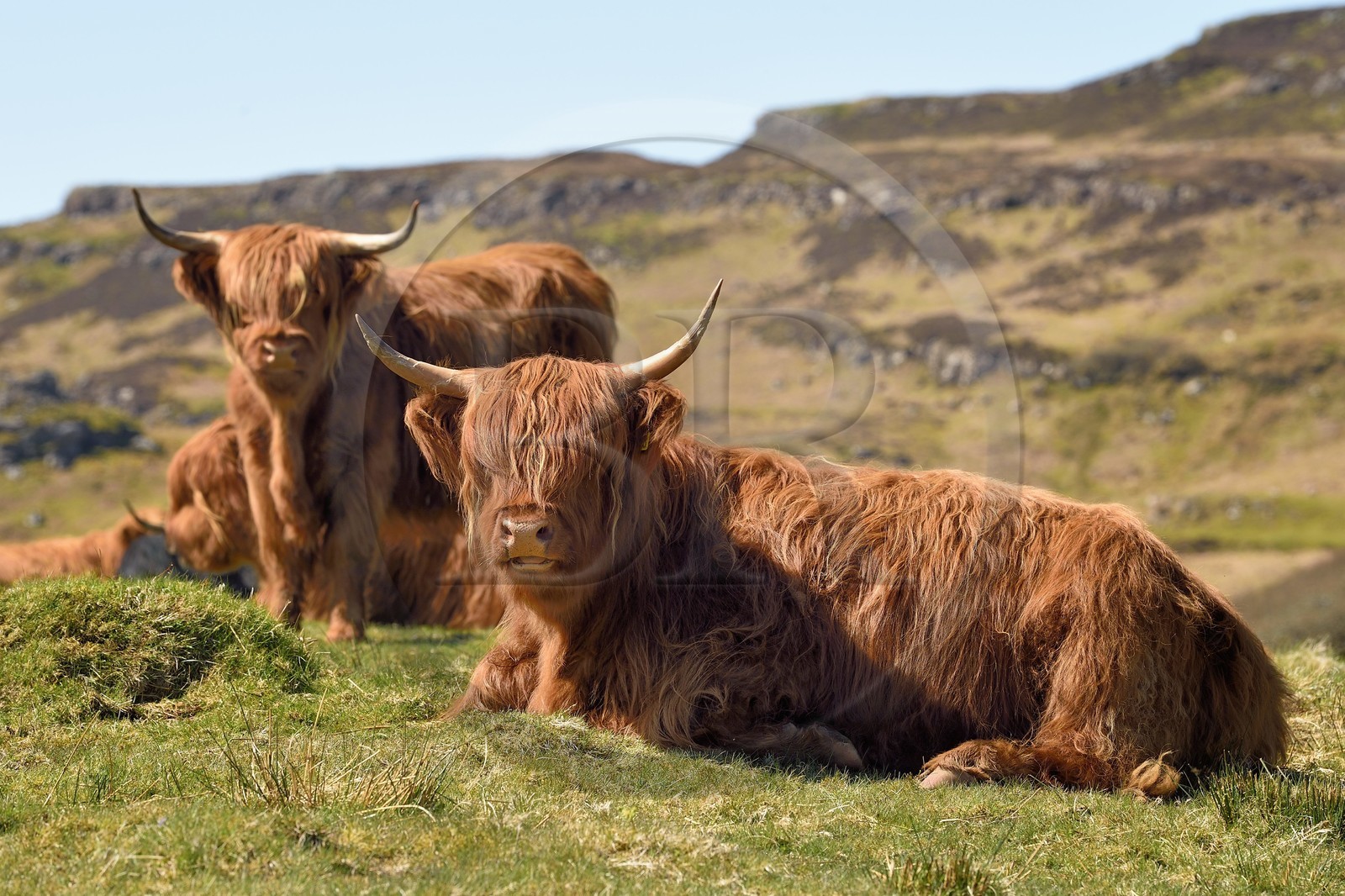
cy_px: 448
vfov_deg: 7.4
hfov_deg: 11.1
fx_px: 6910
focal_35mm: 185
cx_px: 672
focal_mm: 185
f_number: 8
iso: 200
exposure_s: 1/320
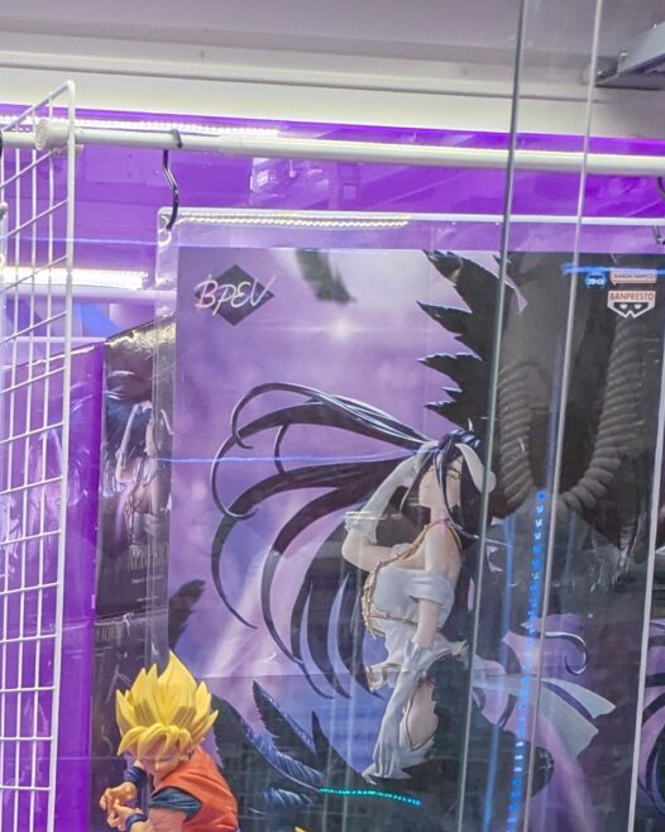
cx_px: -353
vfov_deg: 17.1
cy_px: 1422
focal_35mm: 95
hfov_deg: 14.9
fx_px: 2338
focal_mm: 5.43
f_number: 1.89
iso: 50
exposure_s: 1/508
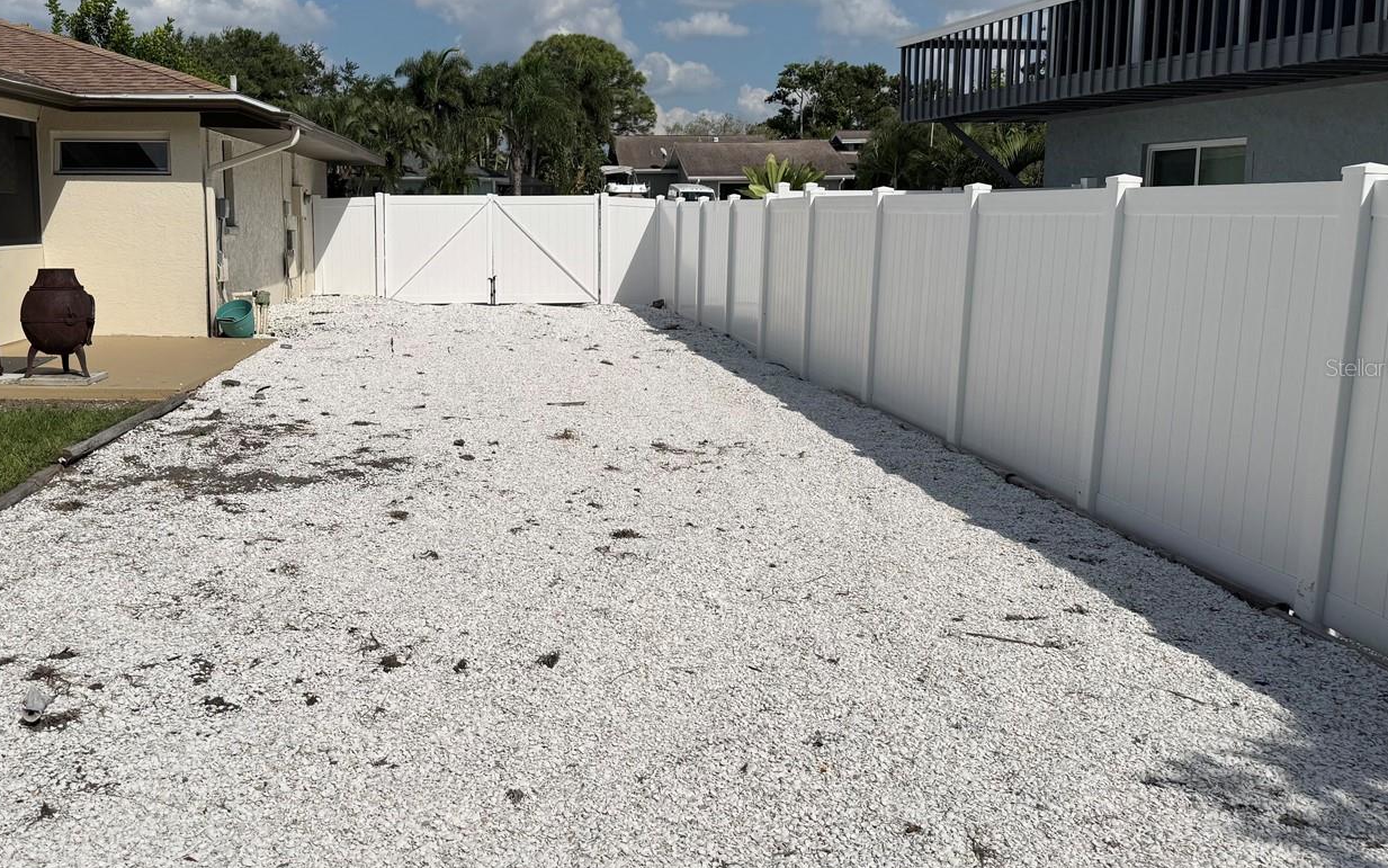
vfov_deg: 38.2
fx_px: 1248
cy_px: 367
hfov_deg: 57.5
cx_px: 531
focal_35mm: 33
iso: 50
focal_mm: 6.76
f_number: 1.78
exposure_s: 1/15152
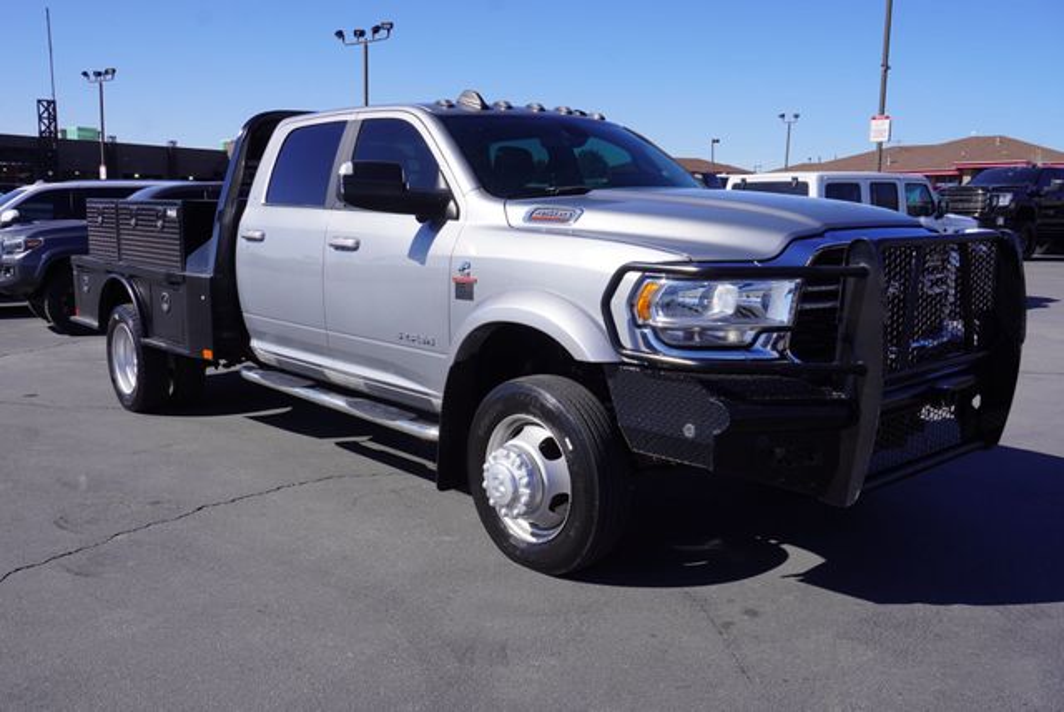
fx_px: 932
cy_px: 356
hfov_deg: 59.4
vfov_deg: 41.8
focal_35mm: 32
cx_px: 532
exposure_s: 1/160
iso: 100
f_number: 10
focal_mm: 21
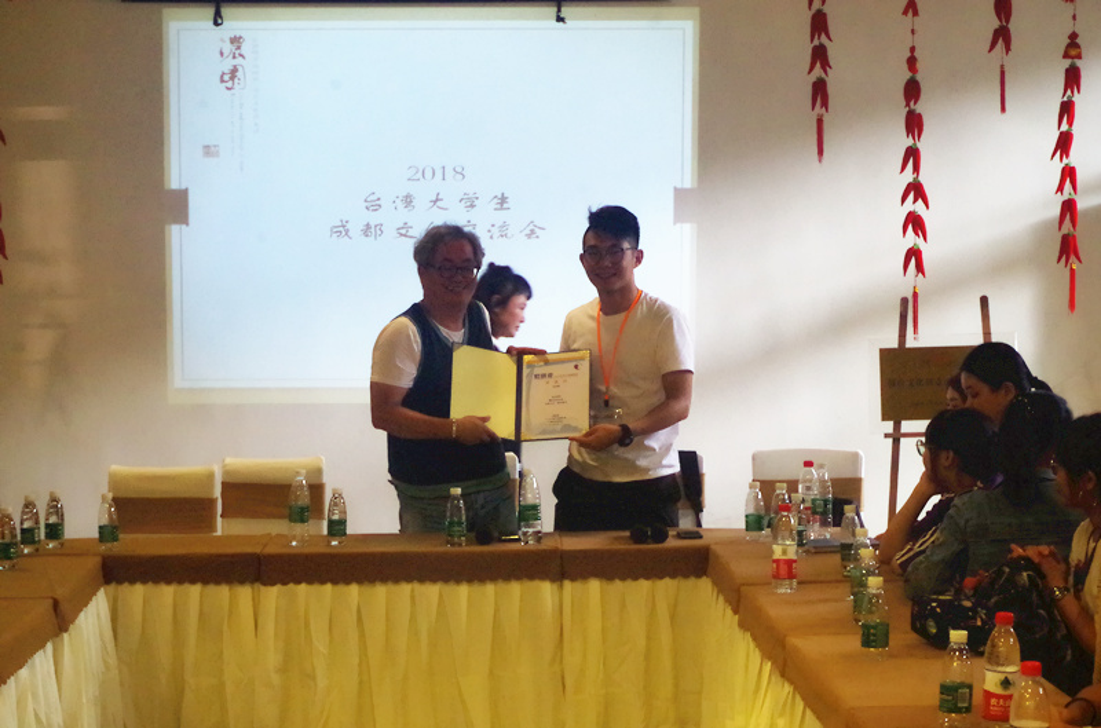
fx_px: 2501
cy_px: 364
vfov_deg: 16.6
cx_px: 550
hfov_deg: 24.8
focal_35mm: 82
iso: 3200
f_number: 9
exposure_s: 1/100
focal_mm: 55
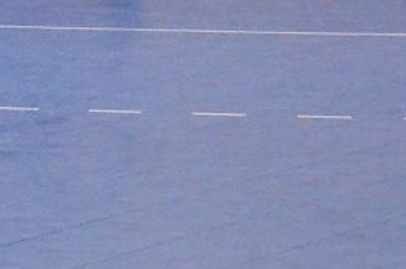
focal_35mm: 476
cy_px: -186
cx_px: -83
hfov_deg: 4.3
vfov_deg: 2.9
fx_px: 5362
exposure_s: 1/800
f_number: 5.3
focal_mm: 70
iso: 6400
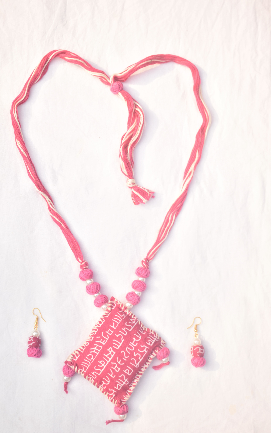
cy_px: 215
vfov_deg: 27.8
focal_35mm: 74
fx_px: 874
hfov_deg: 17.6
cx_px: 126
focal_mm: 48
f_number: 5.3
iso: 100
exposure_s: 1/125
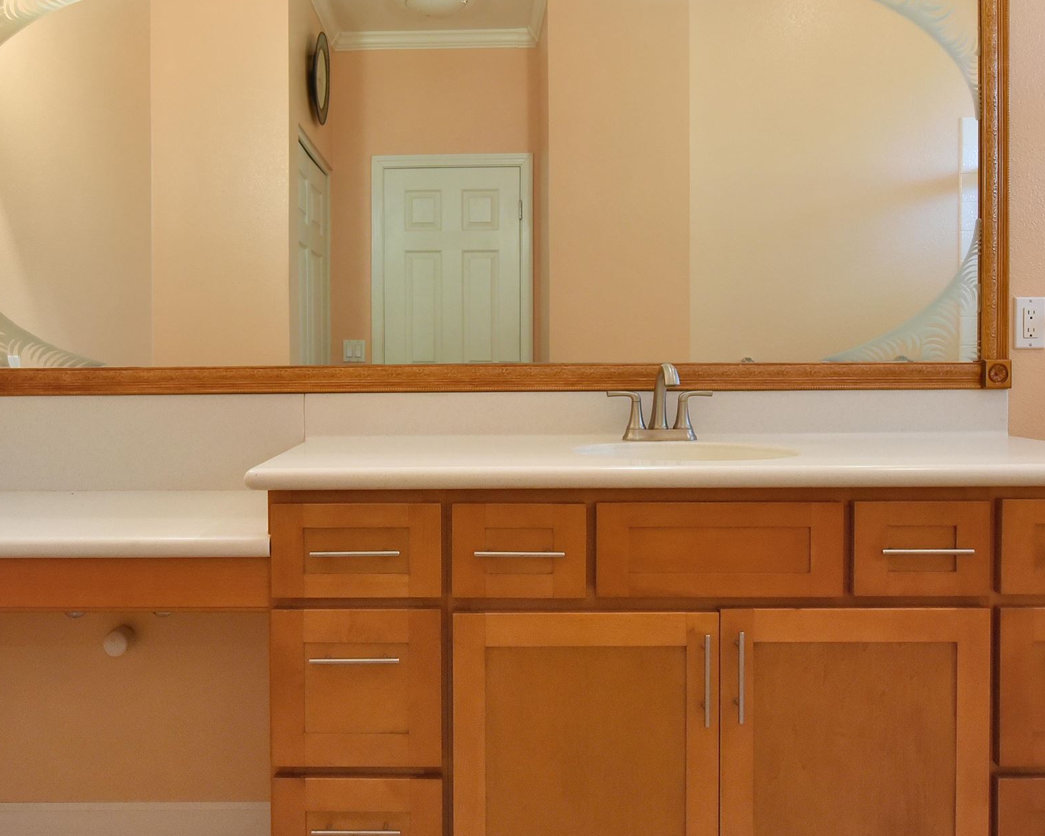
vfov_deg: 51.5
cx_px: 471
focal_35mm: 28
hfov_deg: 62.1
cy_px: 392
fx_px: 866
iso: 6400
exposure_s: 1/60
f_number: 16
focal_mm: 15
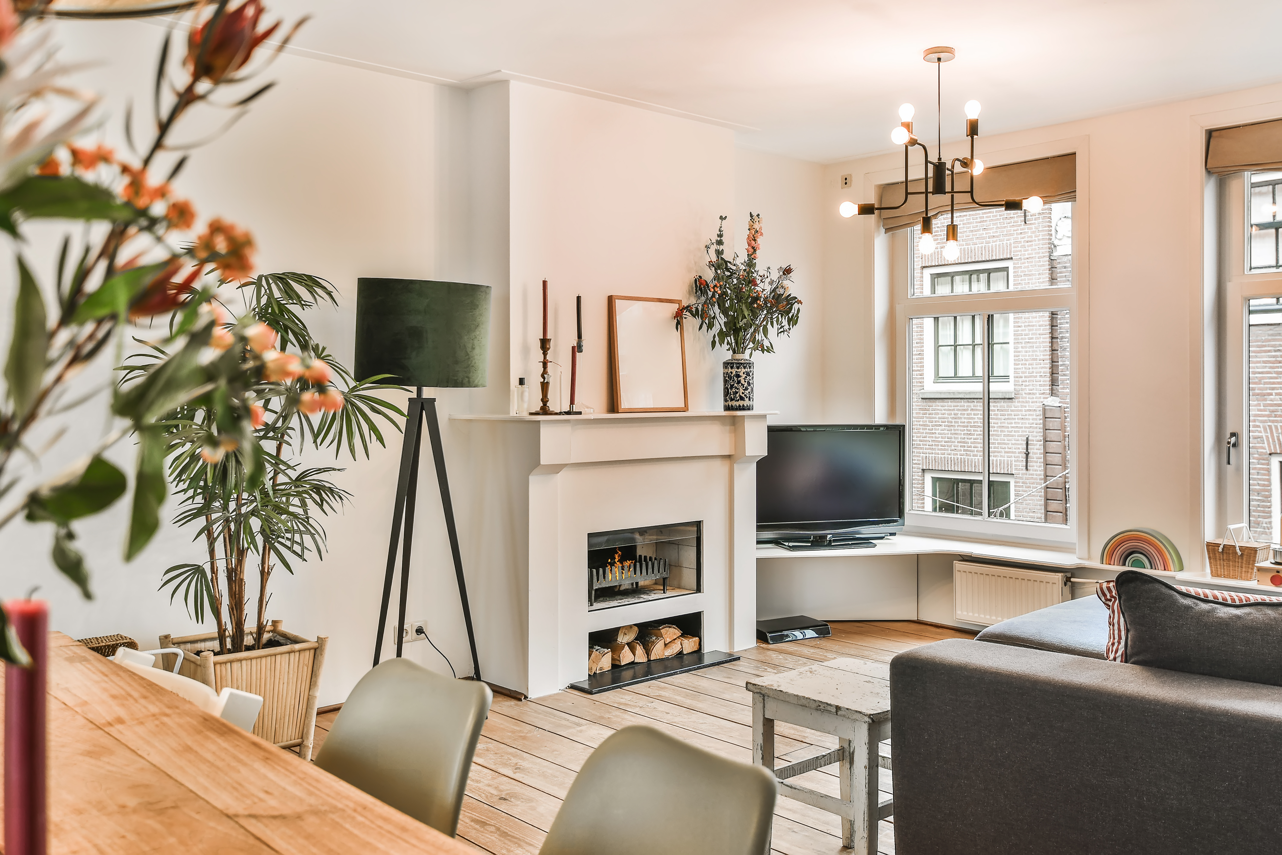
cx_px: 641
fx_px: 1068
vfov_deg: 43.6
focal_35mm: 30
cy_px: 428
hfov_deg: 61.9
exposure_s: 1/10
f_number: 3.5
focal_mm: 20
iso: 100
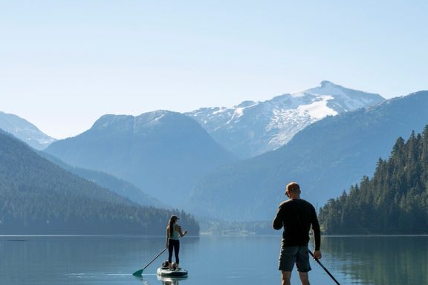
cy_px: 196
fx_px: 1403
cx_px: 220
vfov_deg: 11.6
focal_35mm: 118
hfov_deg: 17.3
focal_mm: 85
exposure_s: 1/500
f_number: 8
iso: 200
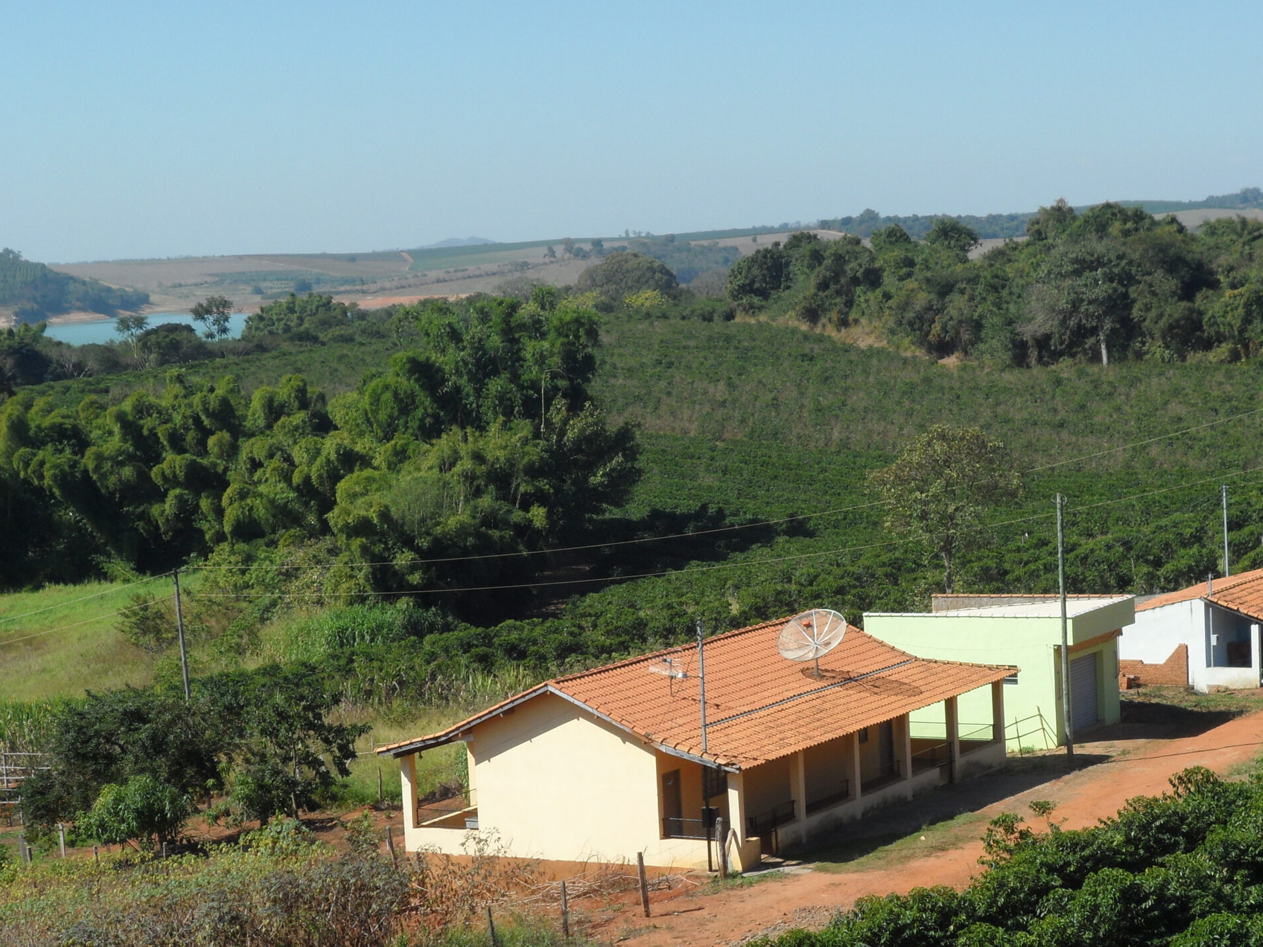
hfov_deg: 22.9
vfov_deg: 17.3
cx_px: 824
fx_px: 3102
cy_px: 634
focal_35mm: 85
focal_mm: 11.2
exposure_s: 1/350
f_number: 5.6
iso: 80
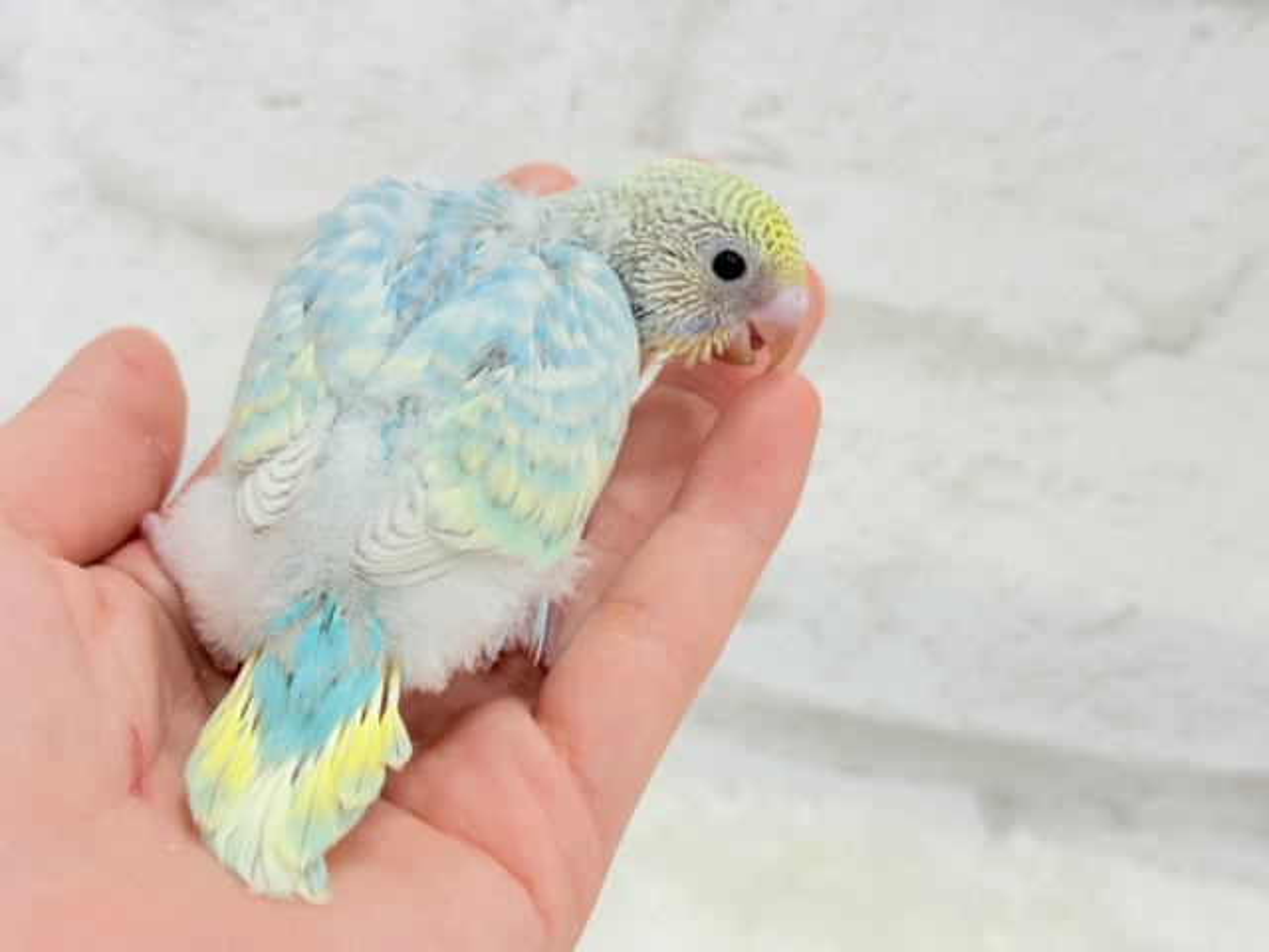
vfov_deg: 28.0
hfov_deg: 36.8
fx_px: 1906
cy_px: 476
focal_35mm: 52
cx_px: 634
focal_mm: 5.96
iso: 80
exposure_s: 1/100
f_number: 1.6
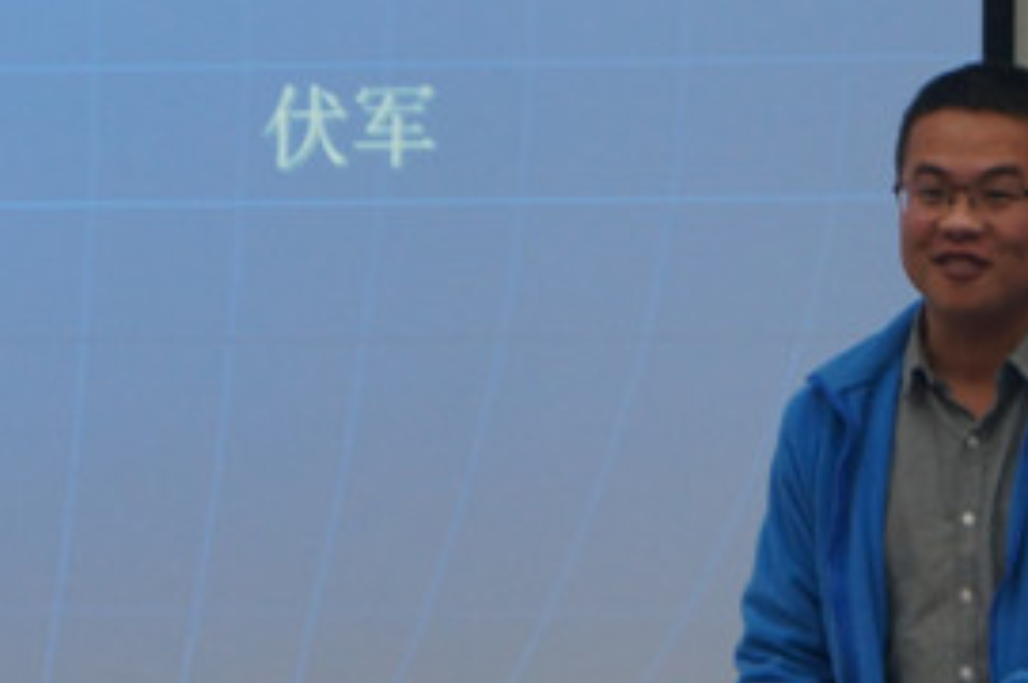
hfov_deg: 9.3
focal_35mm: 221
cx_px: 235
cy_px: 264
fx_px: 6303
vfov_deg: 6.2
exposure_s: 1/80
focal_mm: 50
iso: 400
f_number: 5.6
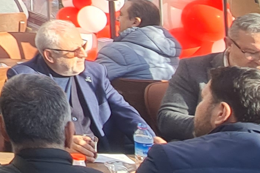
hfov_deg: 19.2
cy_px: -109
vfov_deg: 15.7
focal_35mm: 78
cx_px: -217
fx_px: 563
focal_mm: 2.2
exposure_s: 1/382
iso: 64
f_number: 2.2
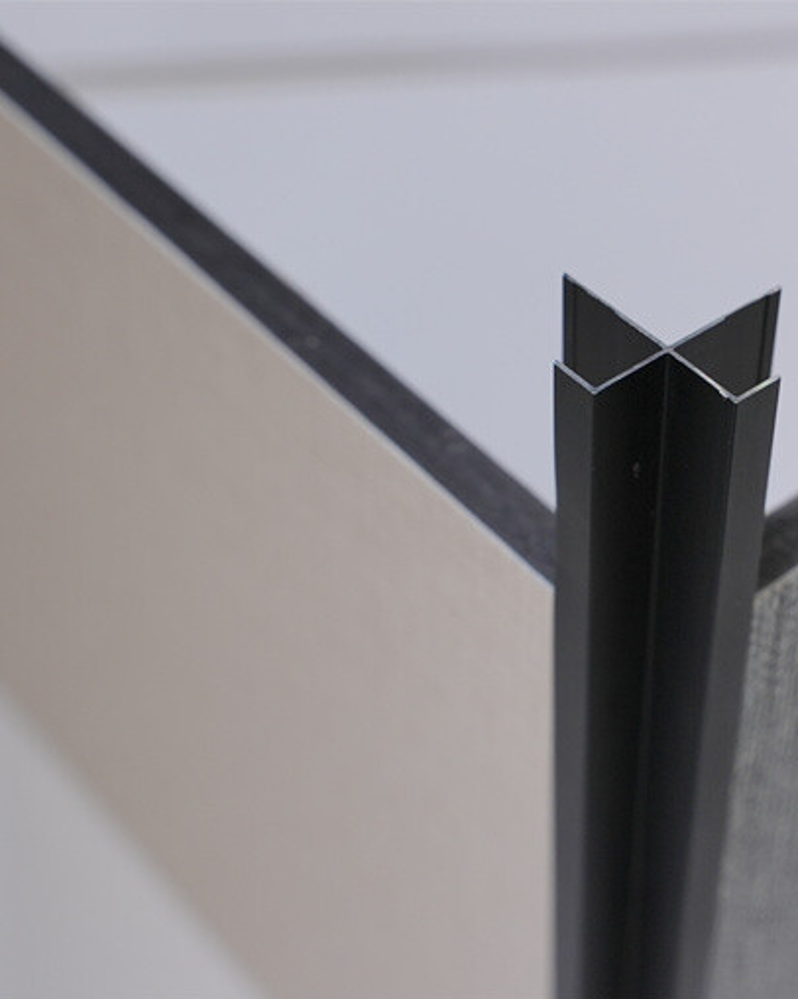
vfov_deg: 31.0
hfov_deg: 24.5
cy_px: 501
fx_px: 1802
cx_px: 656
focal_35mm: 61
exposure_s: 1/80
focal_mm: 43
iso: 1000
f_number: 8
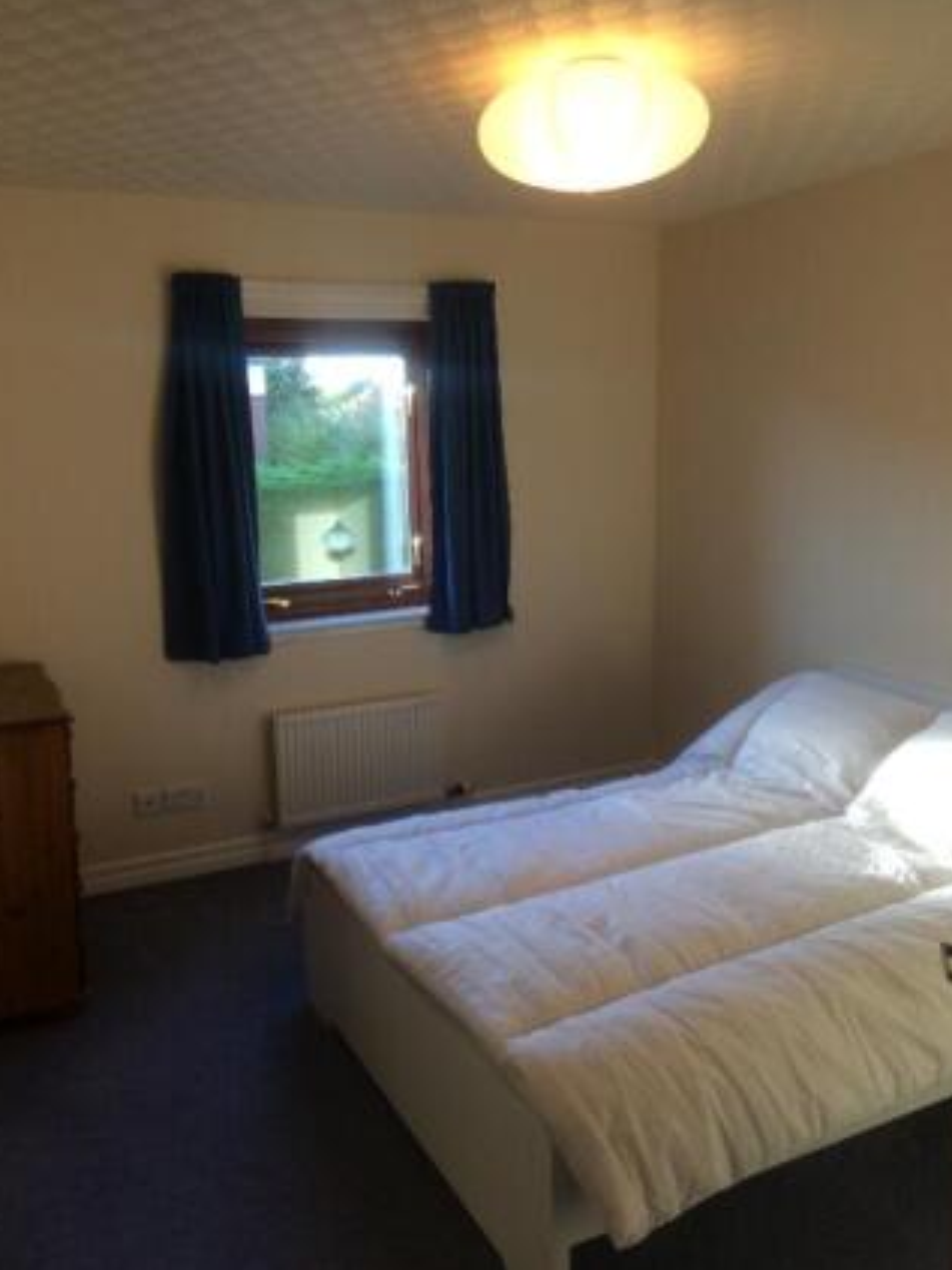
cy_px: 617
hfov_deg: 46.8
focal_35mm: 30
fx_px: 1101
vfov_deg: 60.0
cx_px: 471
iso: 40
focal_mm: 4.15
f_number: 2.2
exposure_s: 1/50
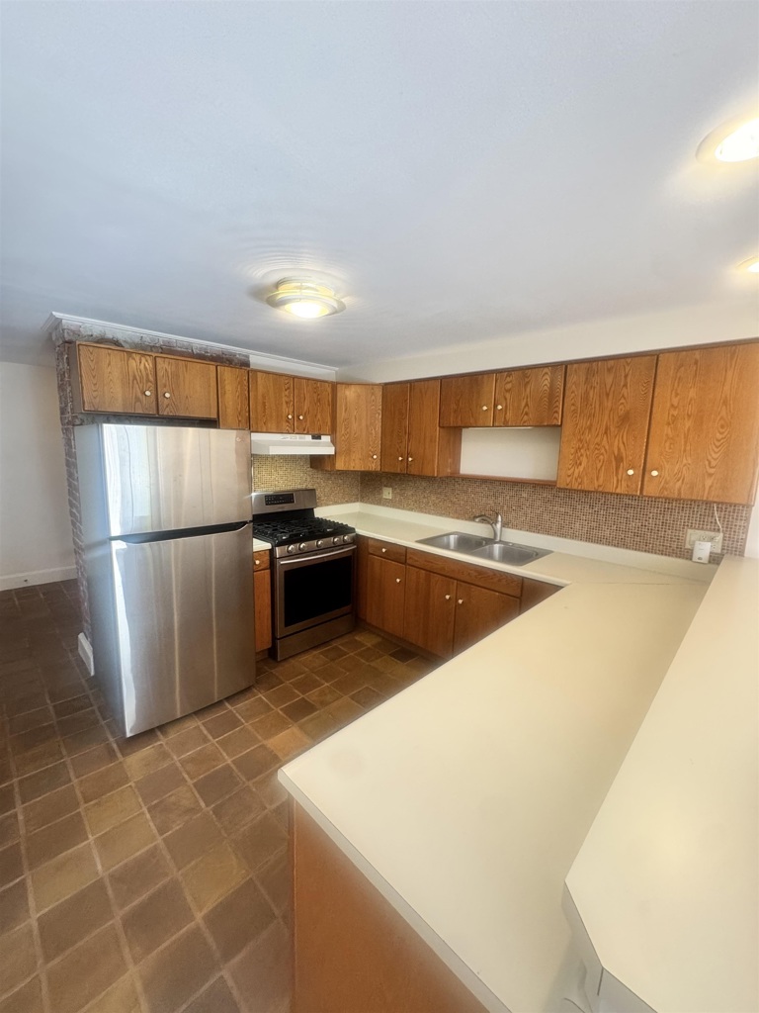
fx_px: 409
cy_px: 506
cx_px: 380
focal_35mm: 14
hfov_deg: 85.7
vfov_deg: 102.1
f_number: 2.2
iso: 250
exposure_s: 1/120
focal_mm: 2.22
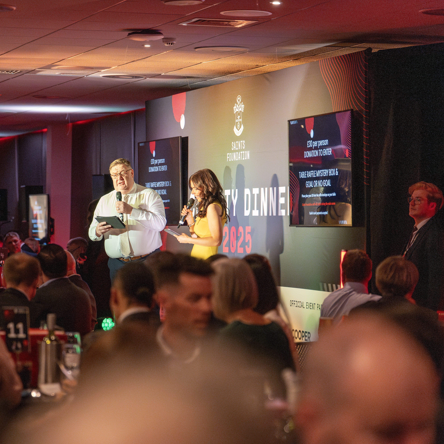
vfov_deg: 13.6
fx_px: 1857
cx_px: 118
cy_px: 222
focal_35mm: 128
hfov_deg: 13.6
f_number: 2.8
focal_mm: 100
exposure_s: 1/640
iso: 10000
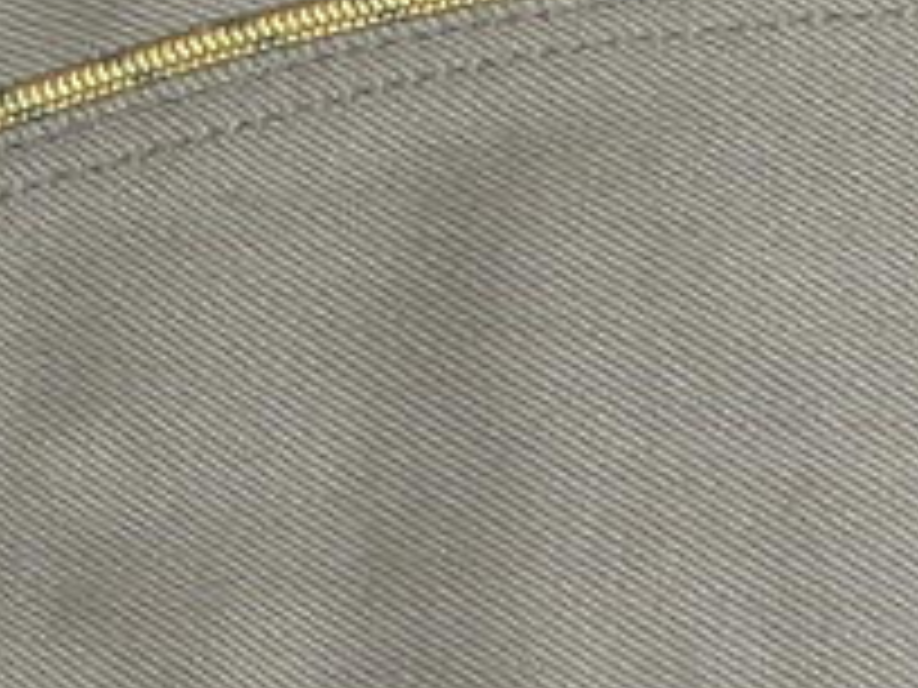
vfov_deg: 7.4
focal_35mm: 199
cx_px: 862
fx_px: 5277
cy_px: 648
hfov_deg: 9.9
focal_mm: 6.3
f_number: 3.1
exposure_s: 1/60
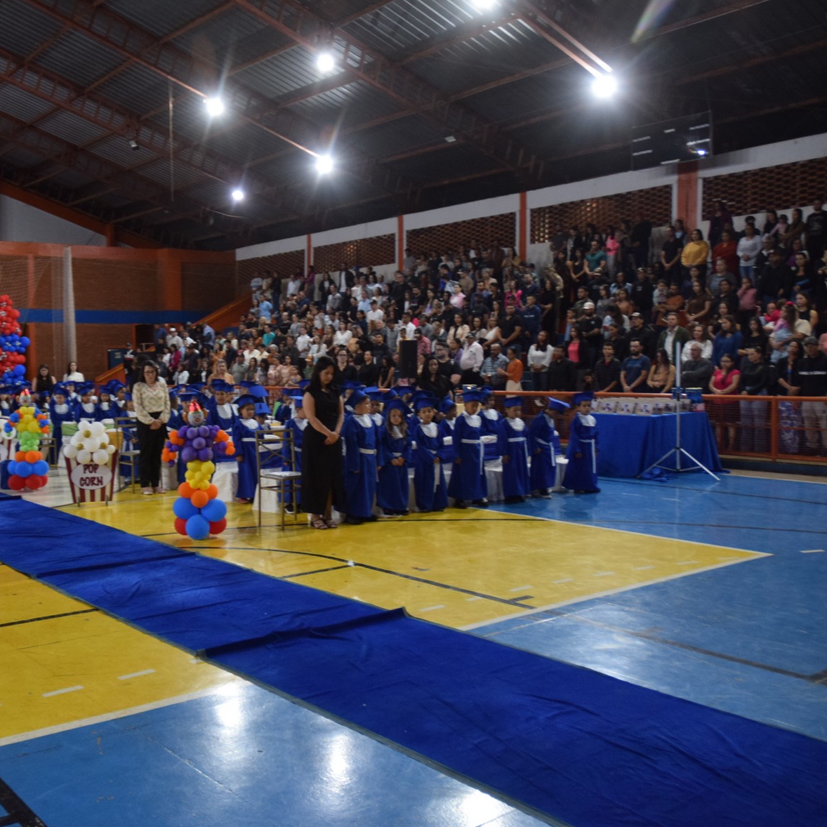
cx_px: 285
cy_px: 415
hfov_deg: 46.6
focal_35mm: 35
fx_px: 946
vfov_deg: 47.2
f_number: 3.5
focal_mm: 18
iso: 1000
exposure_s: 1/60
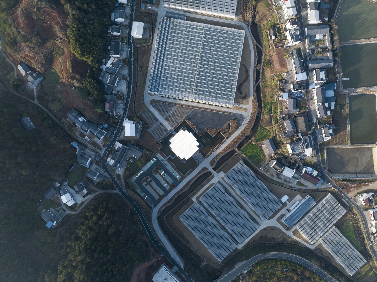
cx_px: 188
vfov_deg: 56.8
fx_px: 261
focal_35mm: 24
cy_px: 141
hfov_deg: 71.6
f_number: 2.8
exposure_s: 1/800
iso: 100
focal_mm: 12.29
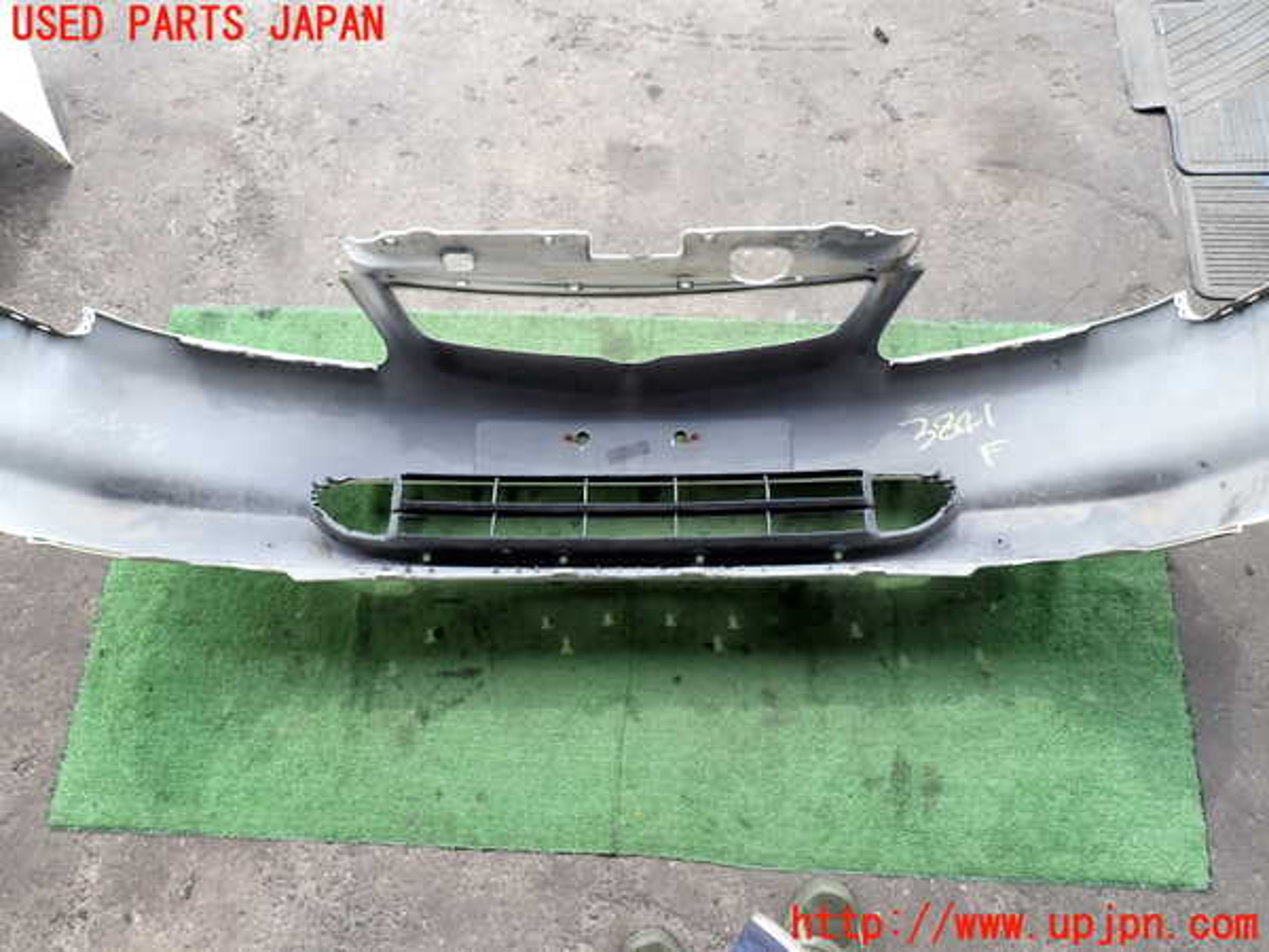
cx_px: 634
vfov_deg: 54.9
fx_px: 916
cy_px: 476
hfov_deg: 69.4
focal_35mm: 25
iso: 100
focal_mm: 4.5
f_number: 2.8
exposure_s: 1/160
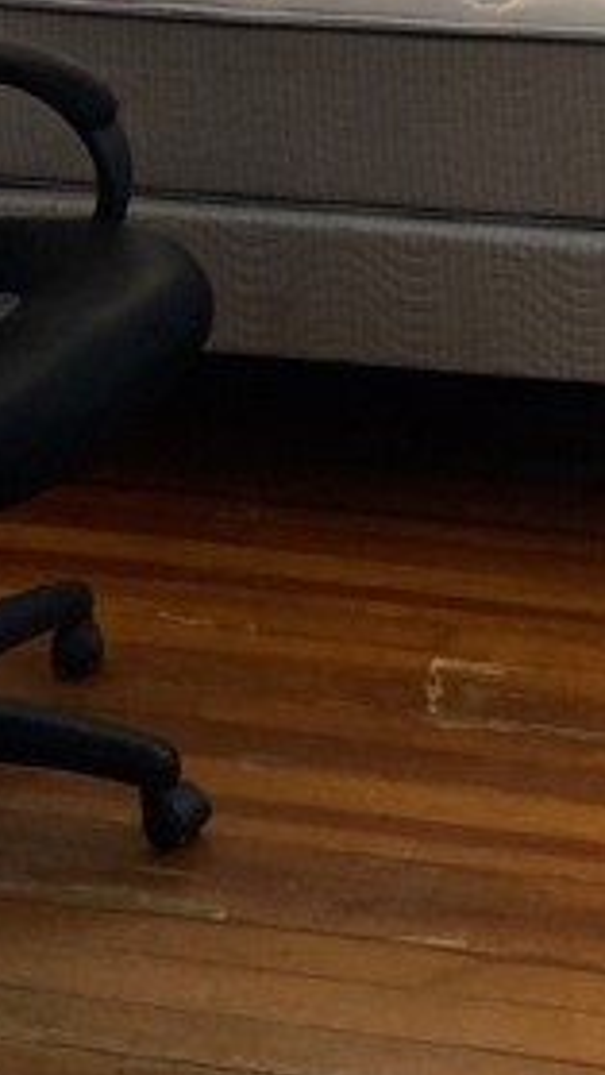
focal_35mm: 84
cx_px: 1017
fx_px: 2395
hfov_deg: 13.2
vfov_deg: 23.7
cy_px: -116
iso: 125
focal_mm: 3.99
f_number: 1.8
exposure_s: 1/60
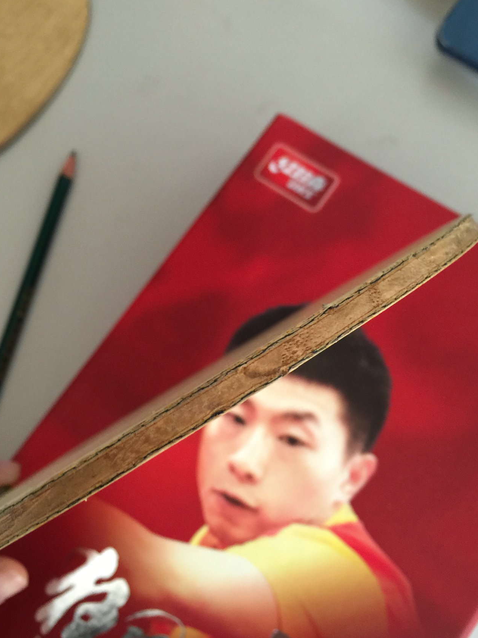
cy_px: 321
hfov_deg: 45.4
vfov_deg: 58.4
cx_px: 227
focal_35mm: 31
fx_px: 571
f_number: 2.2
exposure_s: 1/4
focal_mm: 4.15
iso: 80
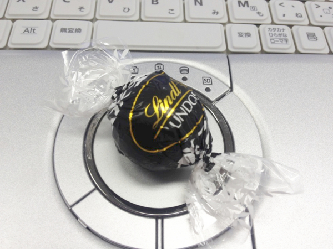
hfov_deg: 52.6
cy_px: 124
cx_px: 166
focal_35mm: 35
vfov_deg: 40.7
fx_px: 337
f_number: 2.4
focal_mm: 4.28
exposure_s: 1/40
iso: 50
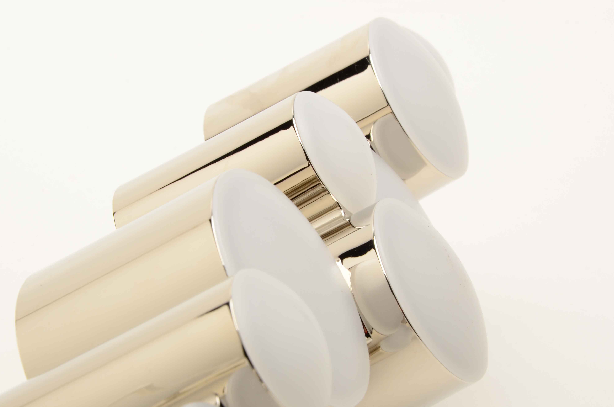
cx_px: 307
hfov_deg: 10.6
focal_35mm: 195
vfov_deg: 7.0
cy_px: 246
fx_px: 3312
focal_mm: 105
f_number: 20
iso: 200
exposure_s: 1/160
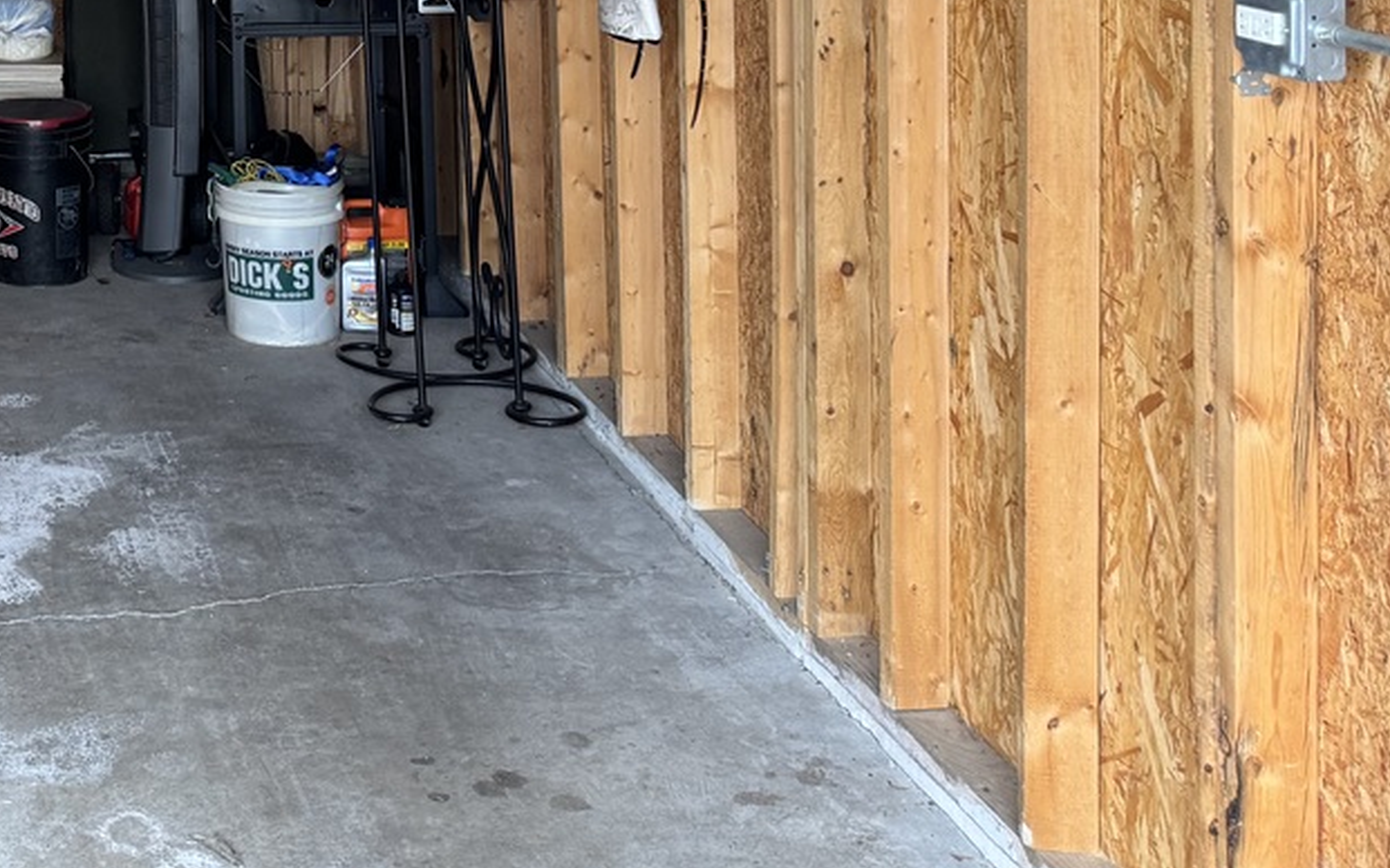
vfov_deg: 20.4
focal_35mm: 59
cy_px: -213
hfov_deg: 30.7
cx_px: -150
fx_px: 2235
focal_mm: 6.76
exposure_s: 1/121
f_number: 1.78
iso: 160
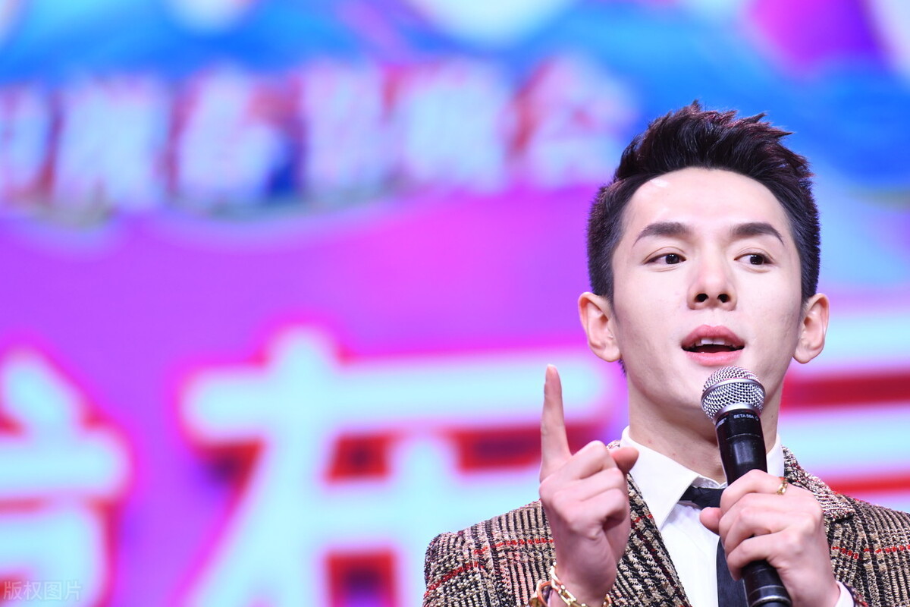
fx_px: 7583
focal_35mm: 300
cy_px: 304
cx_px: 455
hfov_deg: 6.9
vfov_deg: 4.6
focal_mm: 200
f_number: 4
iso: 1000
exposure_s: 1/200
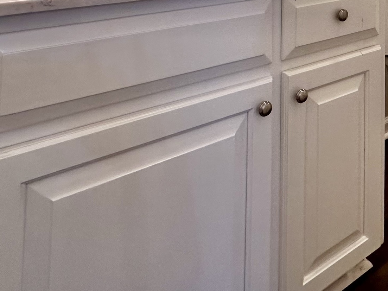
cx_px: 372
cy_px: -100
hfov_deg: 42.5
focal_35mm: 39
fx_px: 437
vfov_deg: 28.9
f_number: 2.2
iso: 160
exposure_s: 1/120
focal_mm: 2.22
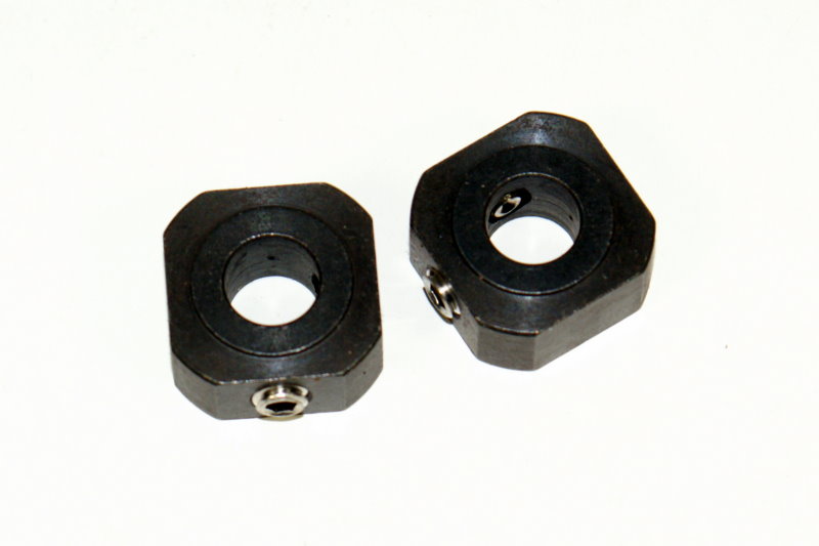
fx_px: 3412
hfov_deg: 13.7
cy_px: 273
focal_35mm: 150
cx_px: 410
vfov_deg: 9.1
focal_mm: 100
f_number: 11
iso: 800
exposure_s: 1/125
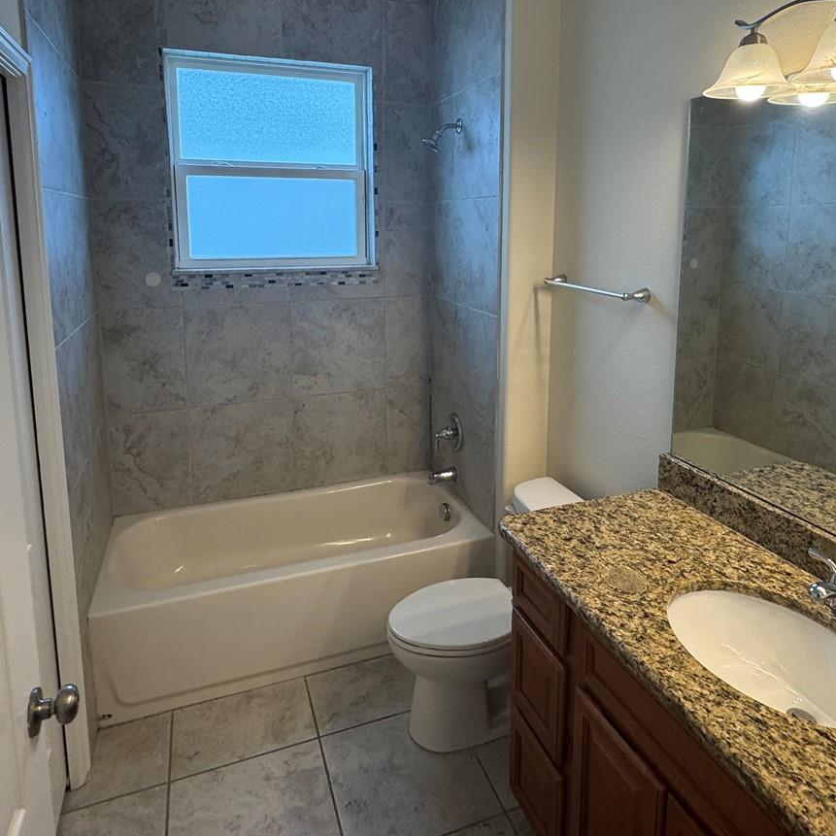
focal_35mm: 23
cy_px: 317
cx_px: 435
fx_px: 628
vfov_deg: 66.3
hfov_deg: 67.2
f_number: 2.2
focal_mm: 2.22
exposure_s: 1/120
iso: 100
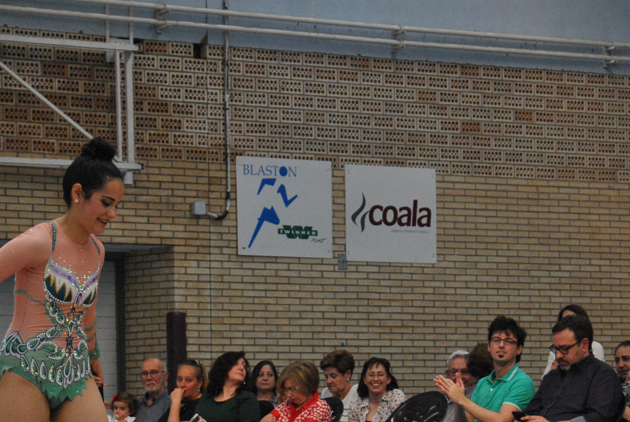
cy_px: 356
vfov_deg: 8.1
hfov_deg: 12.1
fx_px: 2961
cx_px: 340
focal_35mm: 169
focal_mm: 55
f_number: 6.3
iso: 800
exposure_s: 1/160
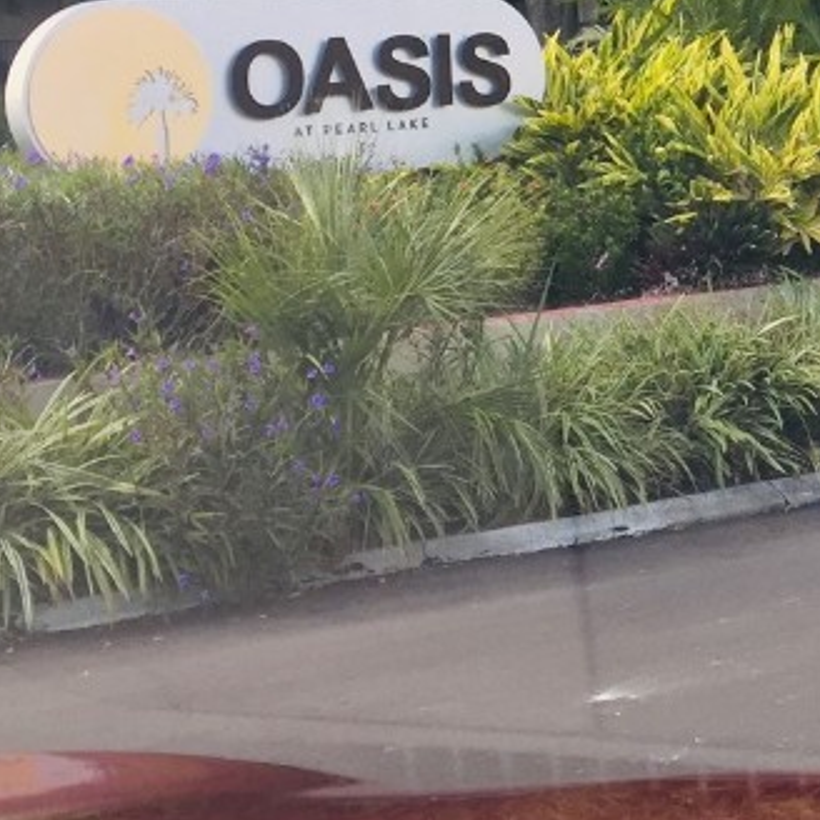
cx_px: 1020
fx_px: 2144
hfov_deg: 20.1
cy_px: -90
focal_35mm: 80
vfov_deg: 20.6
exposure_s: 1/120
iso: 40
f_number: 2.2
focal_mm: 4.15
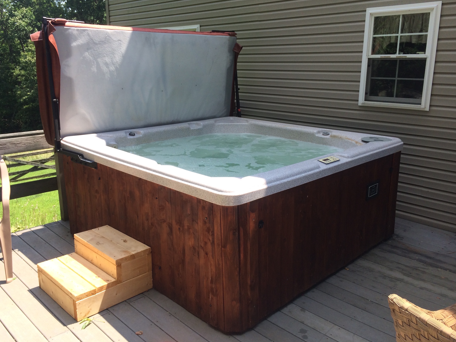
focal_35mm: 31
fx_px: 408
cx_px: 228
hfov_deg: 58.3
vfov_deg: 45.4
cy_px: 161
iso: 32
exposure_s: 1/641
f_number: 2.2
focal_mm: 4.15
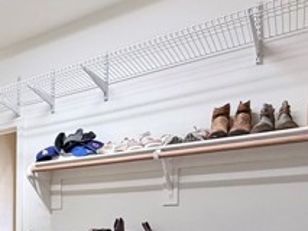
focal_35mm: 42
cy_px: 235
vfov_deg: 31.6
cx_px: -58
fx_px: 374
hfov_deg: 35.6
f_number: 2.2
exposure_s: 1/60
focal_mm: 2.22
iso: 500
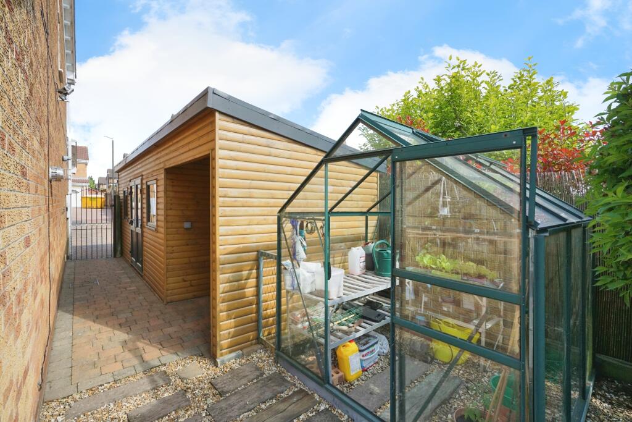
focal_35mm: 16
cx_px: 316
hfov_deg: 96.7
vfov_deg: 73.8
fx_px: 281
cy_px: 211
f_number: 11
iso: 1600
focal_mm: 16
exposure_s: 1/800
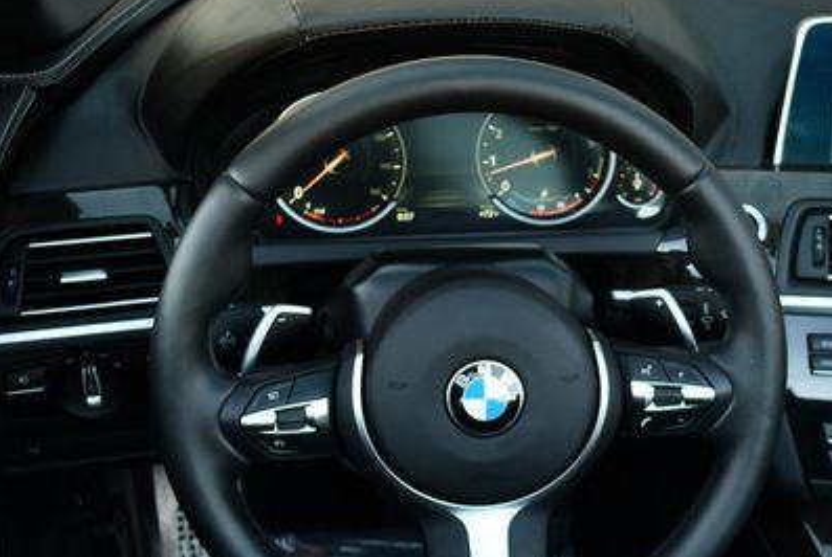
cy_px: 417
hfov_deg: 33.4
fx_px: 1342
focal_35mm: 58
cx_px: 666
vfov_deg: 23.2
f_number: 3.5
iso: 450
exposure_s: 1/250
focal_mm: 18
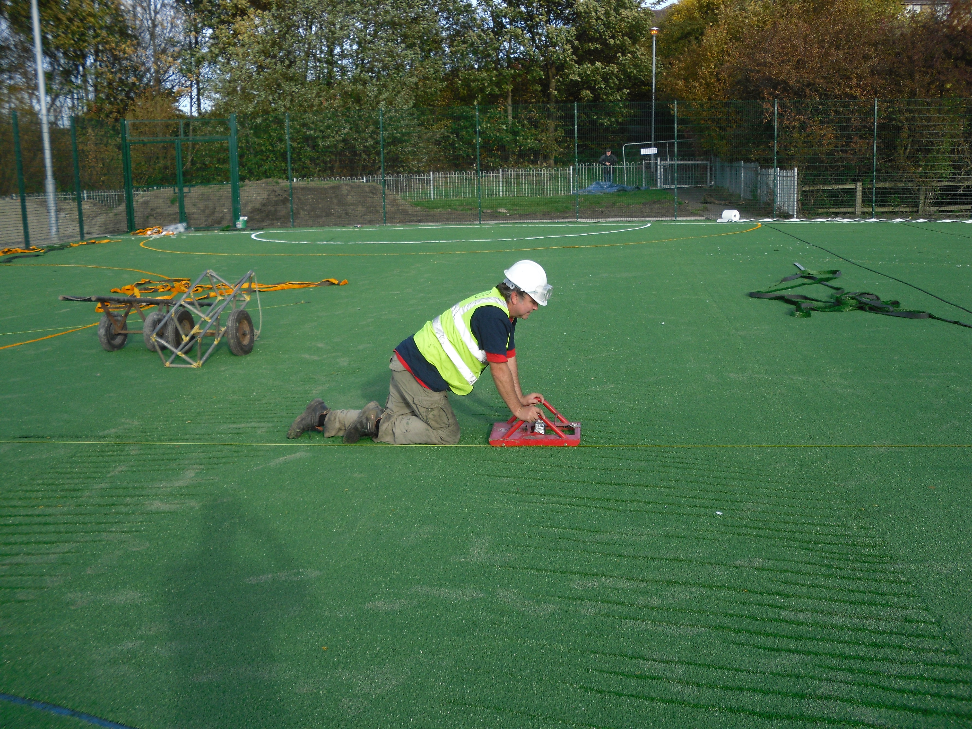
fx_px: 983
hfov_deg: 52.6
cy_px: 364
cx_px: 486
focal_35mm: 35
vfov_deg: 40.7
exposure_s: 1/430
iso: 80
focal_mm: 6.3
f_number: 3
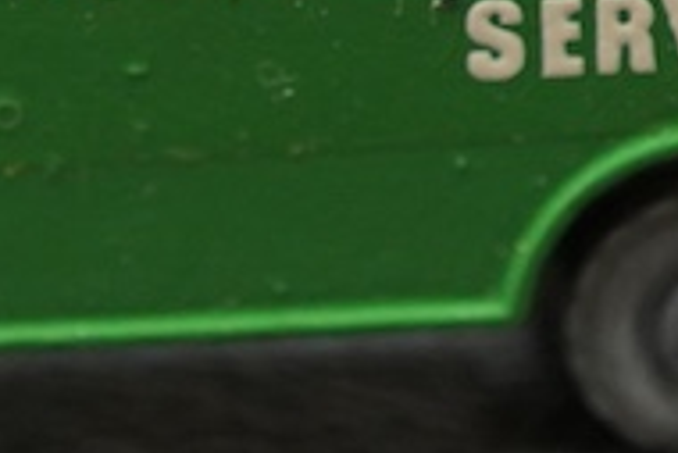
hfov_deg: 9.6
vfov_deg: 6.4
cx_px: 107
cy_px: -118
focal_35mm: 213
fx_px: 4014
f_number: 7.1
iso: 1250
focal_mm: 30
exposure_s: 1/125
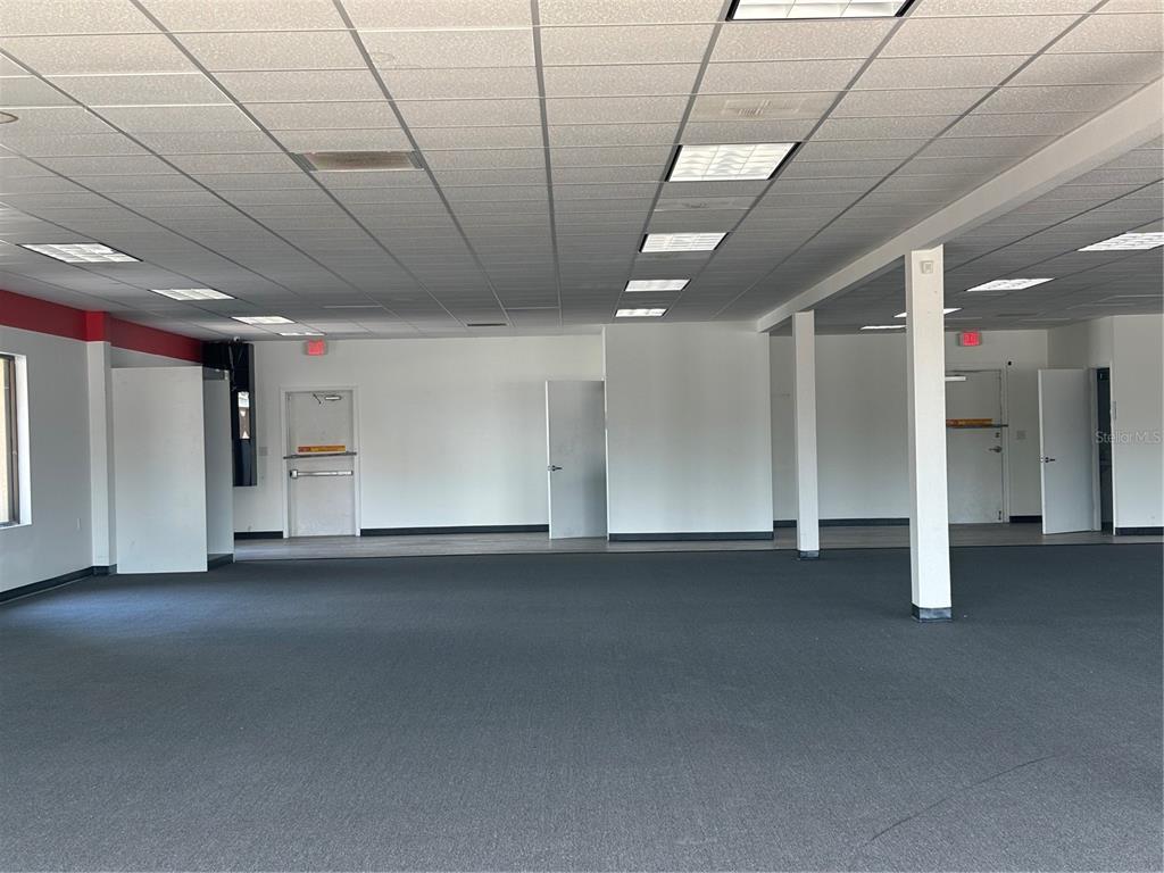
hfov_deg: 36.8
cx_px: 582
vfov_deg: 28.0
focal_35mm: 52
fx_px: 1749
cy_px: 436
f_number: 1.6
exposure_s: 1/65
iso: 50
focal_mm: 5.96
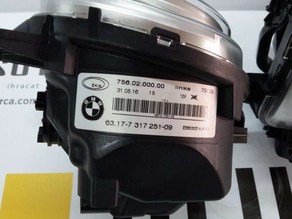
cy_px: 110
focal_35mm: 31
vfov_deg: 45.4
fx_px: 261
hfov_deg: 58.4
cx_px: 146
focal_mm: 3.3
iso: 160
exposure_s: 1/33
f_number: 2.2
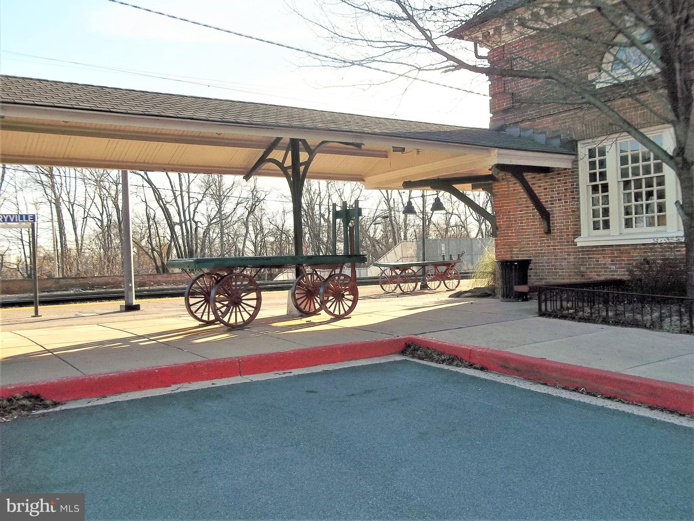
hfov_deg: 56.8
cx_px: 347
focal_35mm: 32
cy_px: 260
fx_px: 642
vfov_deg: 44.2
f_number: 2.9
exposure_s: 1/500
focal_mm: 5.7
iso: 80
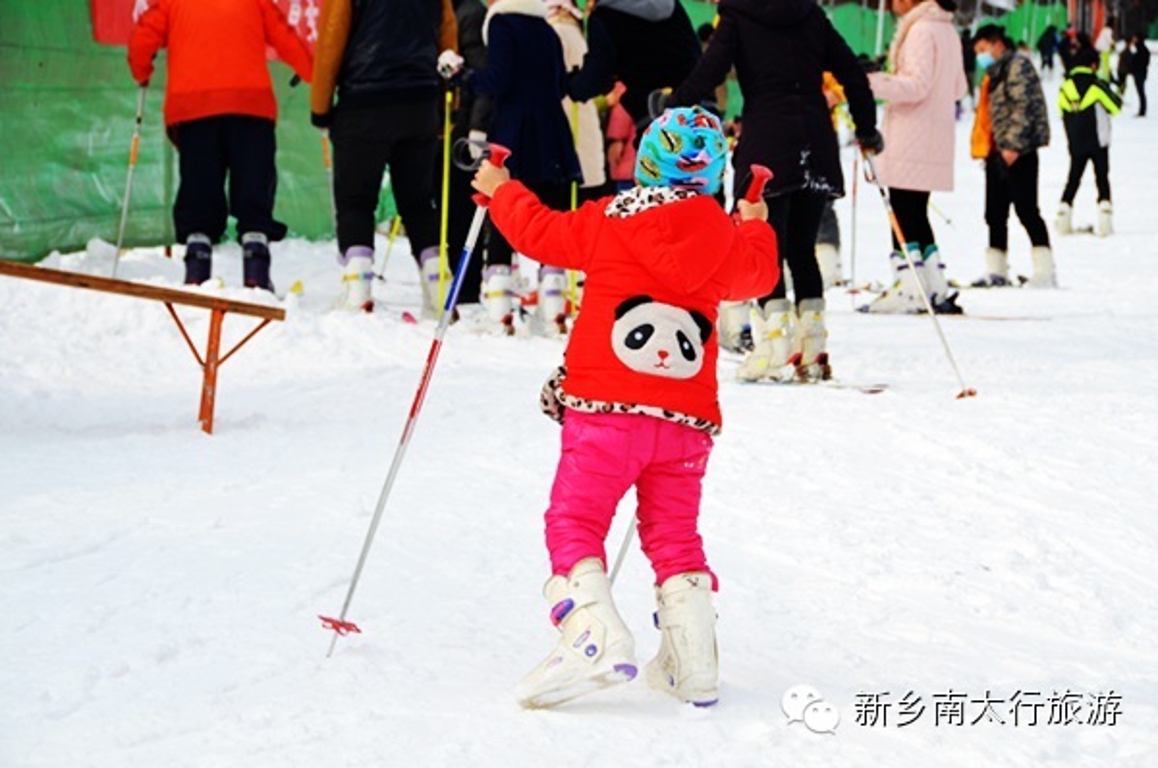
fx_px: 4335
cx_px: 579
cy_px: 384
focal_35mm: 135
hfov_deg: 15.2
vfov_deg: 10.1
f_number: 8
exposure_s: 1/250
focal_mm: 90
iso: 100
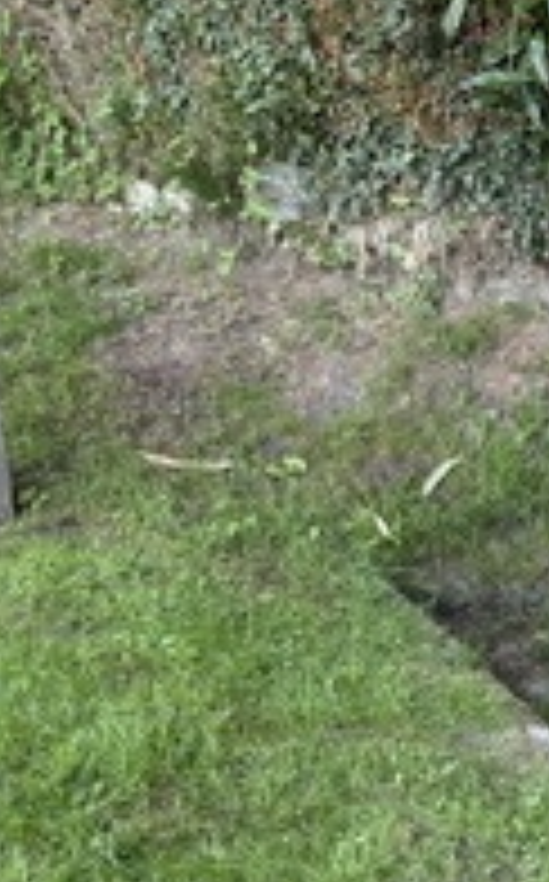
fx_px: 1561
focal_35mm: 65
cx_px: 864
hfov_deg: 17.6
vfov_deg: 31.5
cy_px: 497
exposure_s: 1/121
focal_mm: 6.76
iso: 80
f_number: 1.78
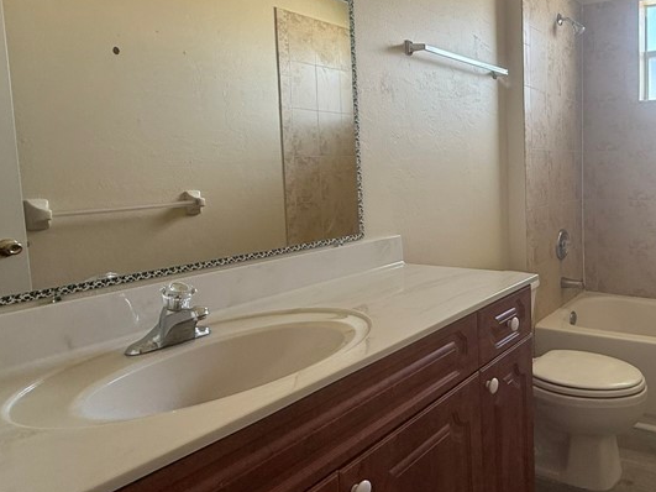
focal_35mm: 27
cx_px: 549
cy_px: 209
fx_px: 512
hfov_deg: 58.9
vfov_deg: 51.1
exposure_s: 1/99
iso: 125
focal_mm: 2.22
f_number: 2.2
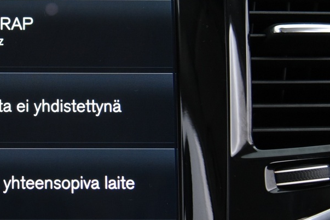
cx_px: 27
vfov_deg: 13.4
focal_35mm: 102
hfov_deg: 19.6
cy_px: 105
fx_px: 935
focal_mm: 38
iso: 4000
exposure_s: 1/40
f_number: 4
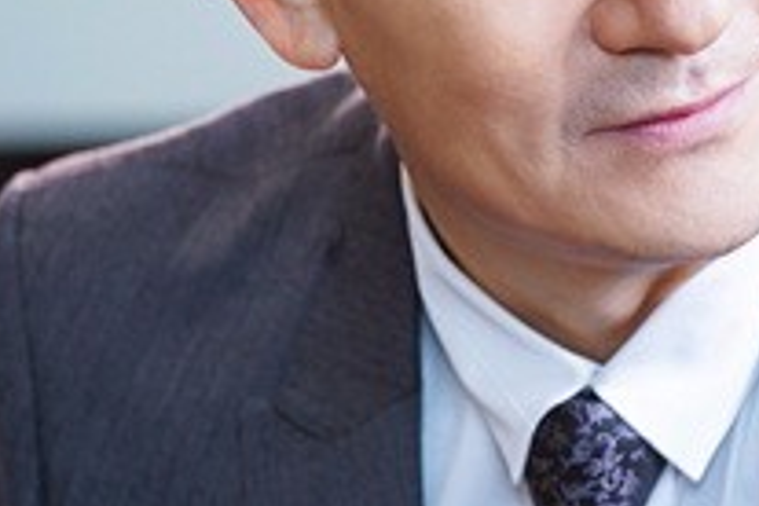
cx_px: 920
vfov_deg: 2.6
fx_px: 11068
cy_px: 165
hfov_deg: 3.9
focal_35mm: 525
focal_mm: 145
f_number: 3.2
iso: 800
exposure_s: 1/80
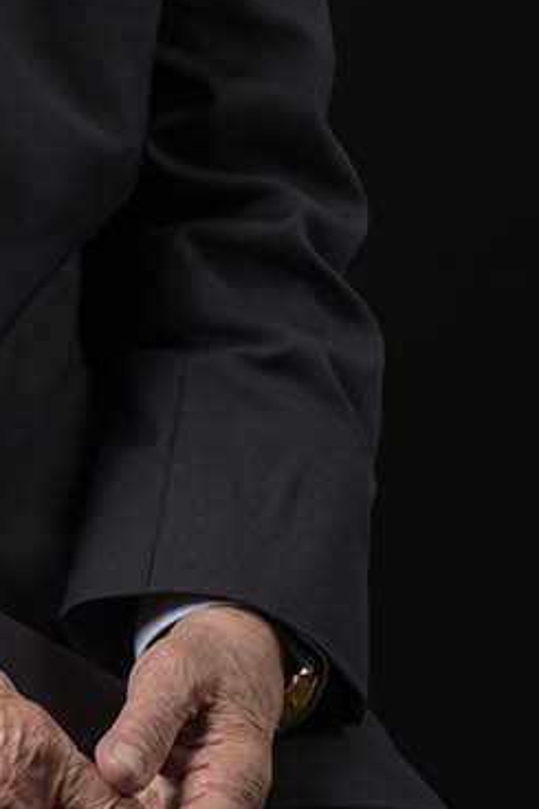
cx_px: -161
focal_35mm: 333
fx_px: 7485
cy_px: -222
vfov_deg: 6.1
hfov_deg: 4.1
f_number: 7.1
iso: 250
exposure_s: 1/200
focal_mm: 85
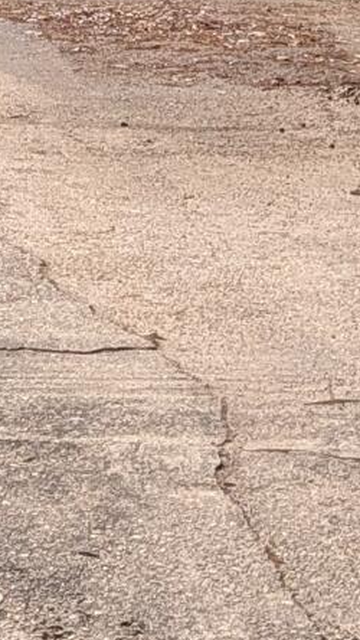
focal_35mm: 177
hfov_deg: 6.5
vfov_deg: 11.6
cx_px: -564
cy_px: -353
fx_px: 3001
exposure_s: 1/1052
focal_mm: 6.9
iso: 21
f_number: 1.68
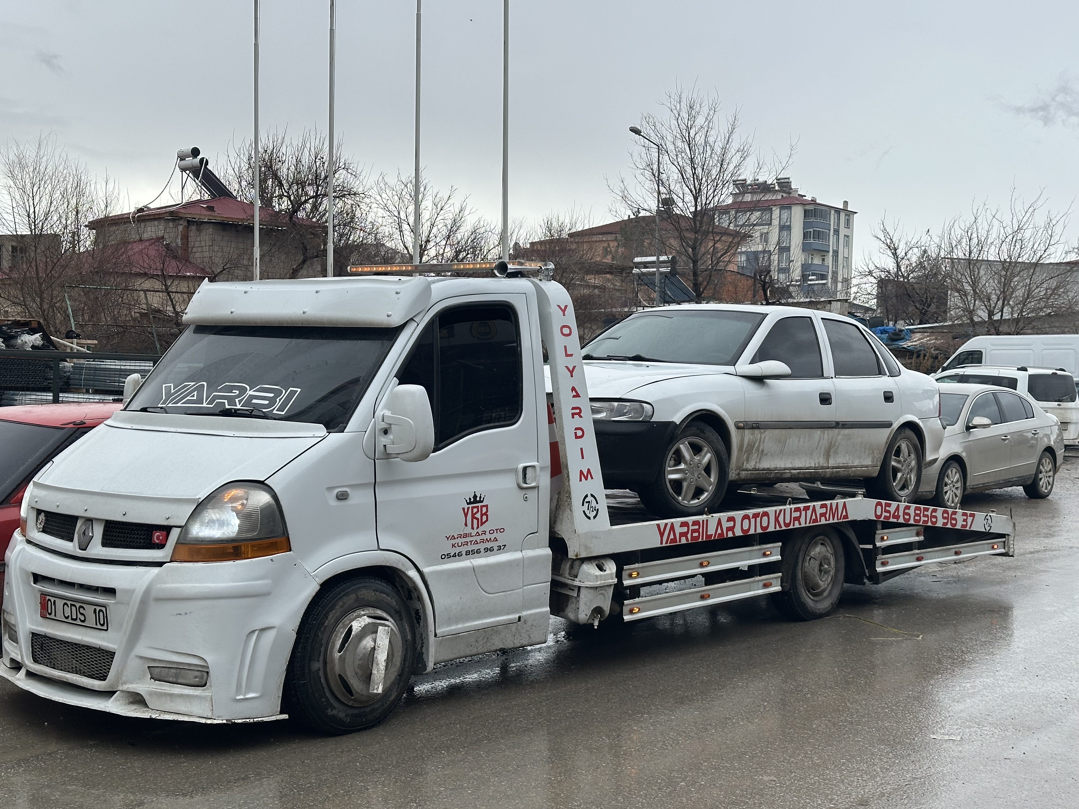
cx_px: 540
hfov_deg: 39.7
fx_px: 1496
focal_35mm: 48
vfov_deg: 30.3
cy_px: 404
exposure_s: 1/2114
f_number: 1.78
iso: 64
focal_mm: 6.86
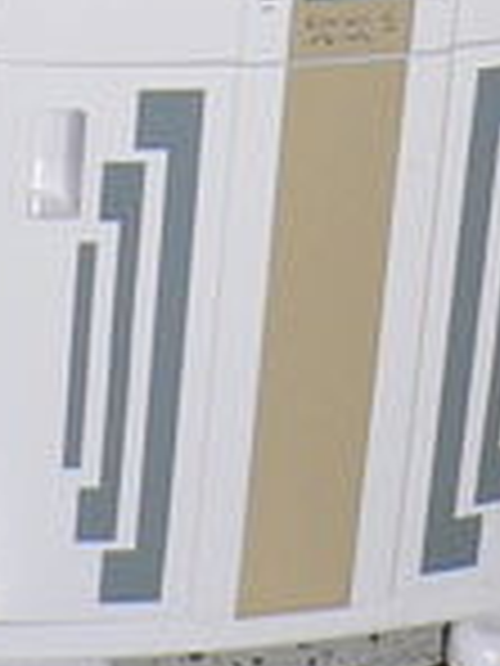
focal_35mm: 243
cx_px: 473
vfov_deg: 7.9
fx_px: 4680
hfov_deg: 6.1
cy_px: -513
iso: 100
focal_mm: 6
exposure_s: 1/25
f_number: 2.8
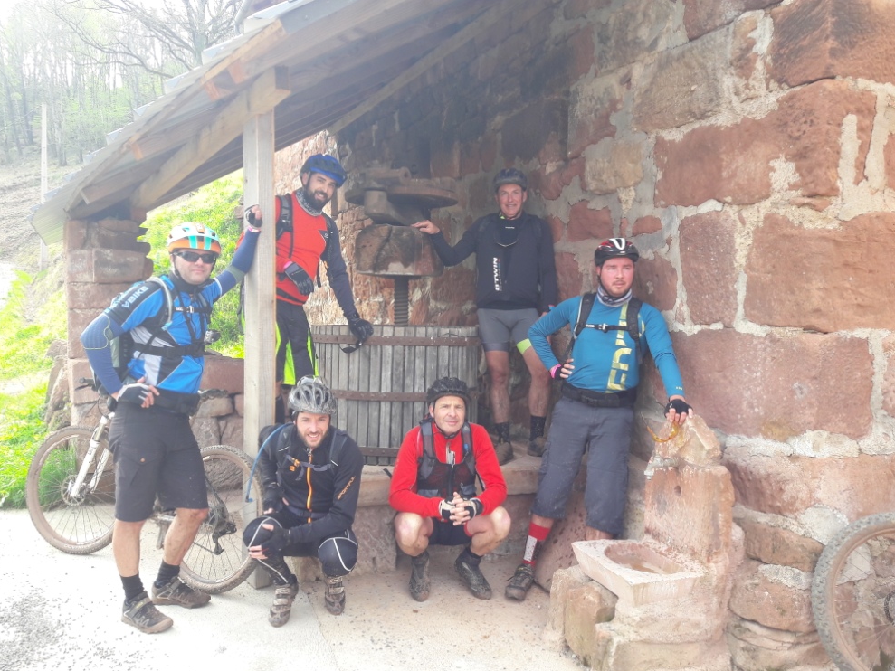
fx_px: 750
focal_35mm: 29
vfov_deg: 48.2
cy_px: 346
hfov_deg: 61.7
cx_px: 443
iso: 40
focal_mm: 3.7
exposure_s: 1/192
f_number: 1.9
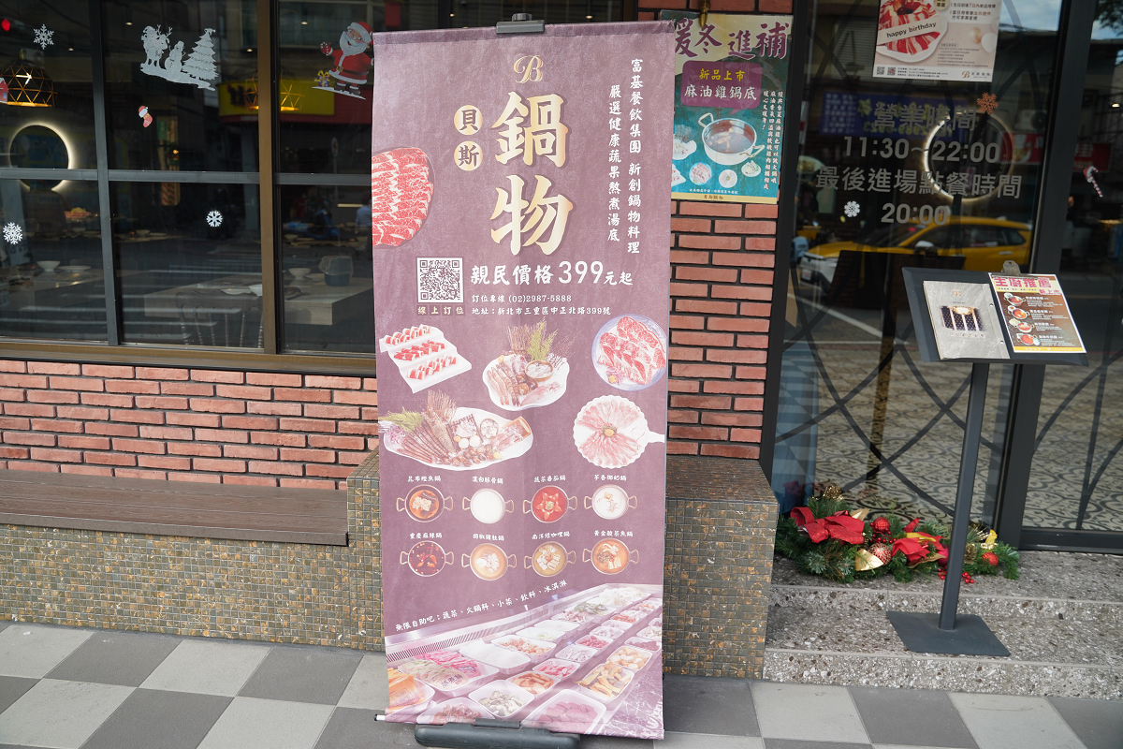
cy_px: 374
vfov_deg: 46.4
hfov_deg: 65.5
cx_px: 562
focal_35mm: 28
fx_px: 873
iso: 320
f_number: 4
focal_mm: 28
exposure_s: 1/160
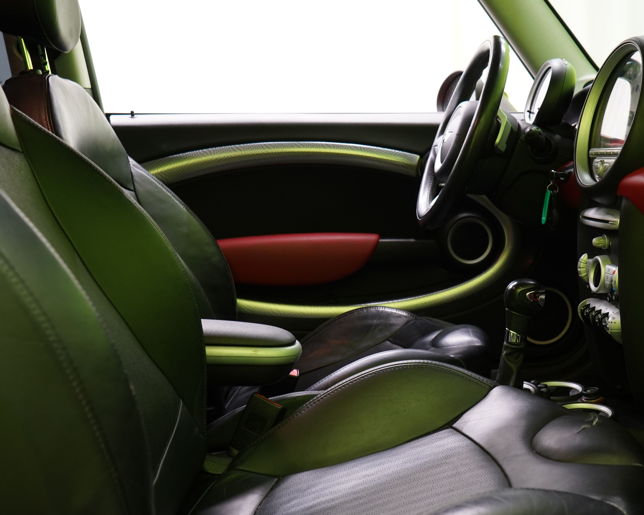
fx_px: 820
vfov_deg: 34.8
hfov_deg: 42.4
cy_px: 289
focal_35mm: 43
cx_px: 421
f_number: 5.6
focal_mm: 28
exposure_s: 1/20
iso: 1600
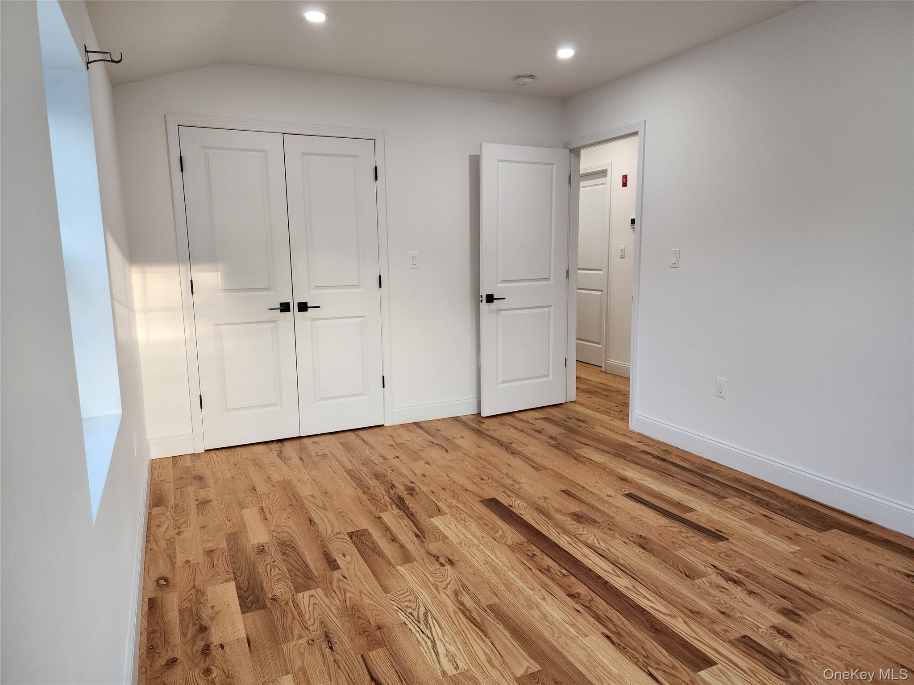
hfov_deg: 73.9
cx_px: 457
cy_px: 342
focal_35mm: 23
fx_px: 607
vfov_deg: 58.9
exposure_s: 1/120
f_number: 1.8
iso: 125
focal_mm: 6.4
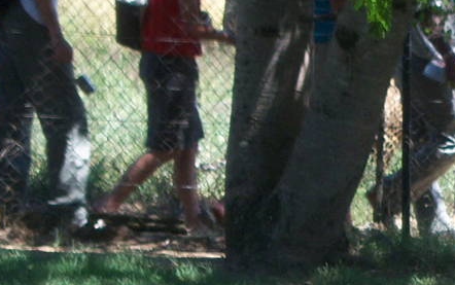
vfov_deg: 3.2
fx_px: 5138
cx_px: 716
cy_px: 574
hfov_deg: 5.0
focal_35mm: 414
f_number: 4.9
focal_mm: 22.5
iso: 80
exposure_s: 1/125
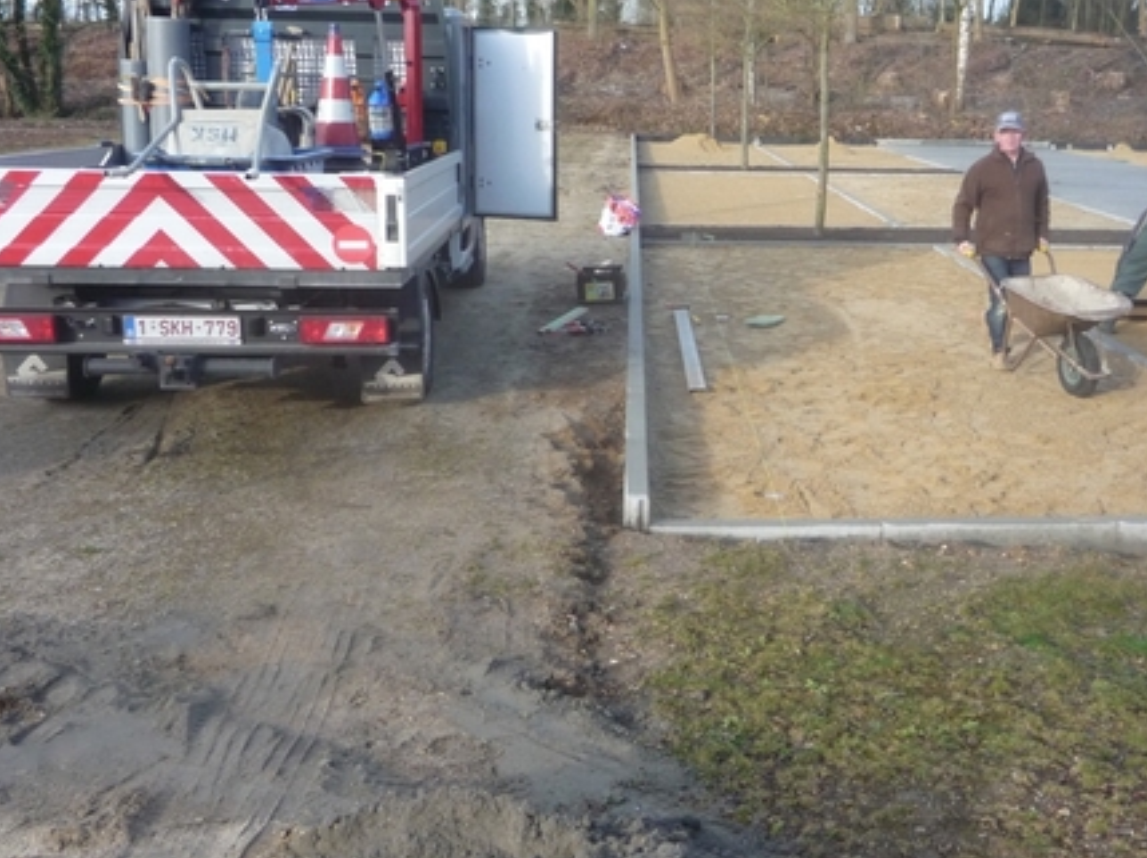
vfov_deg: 34.3
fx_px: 1391
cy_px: 425
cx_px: 759
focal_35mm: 42
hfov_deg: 44.2
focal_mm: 5.2
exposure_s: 1/200
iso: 200
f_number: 4
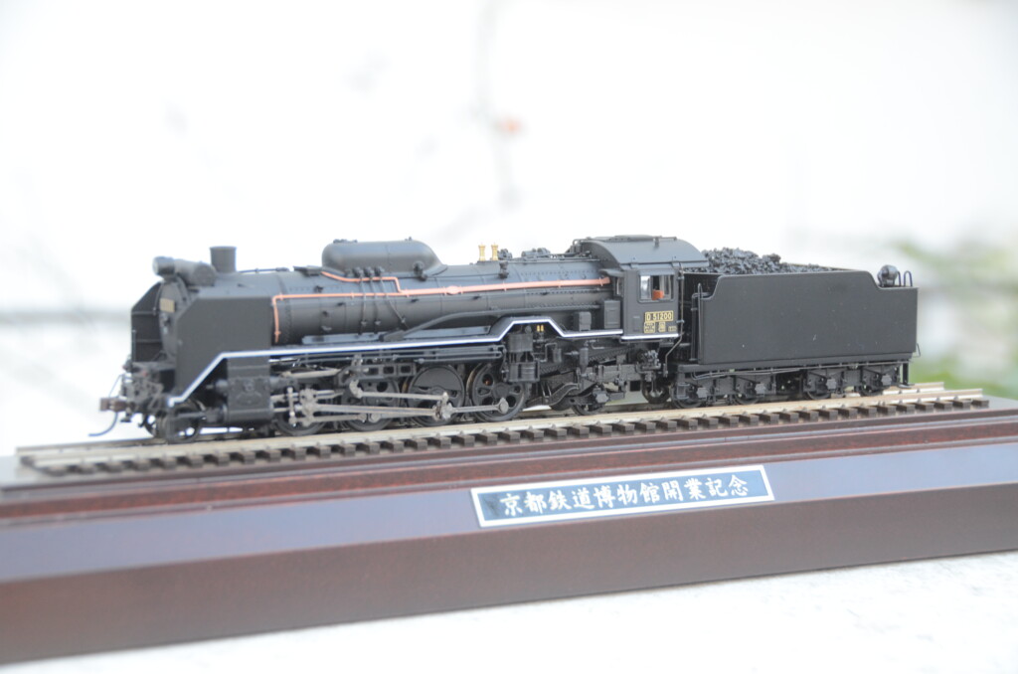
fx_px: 2328
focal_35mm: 82
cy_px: 337
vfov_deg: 16.5
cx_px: 509
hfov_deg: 24.7
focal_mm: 55
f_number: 4.8
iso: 720
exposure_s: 1/60
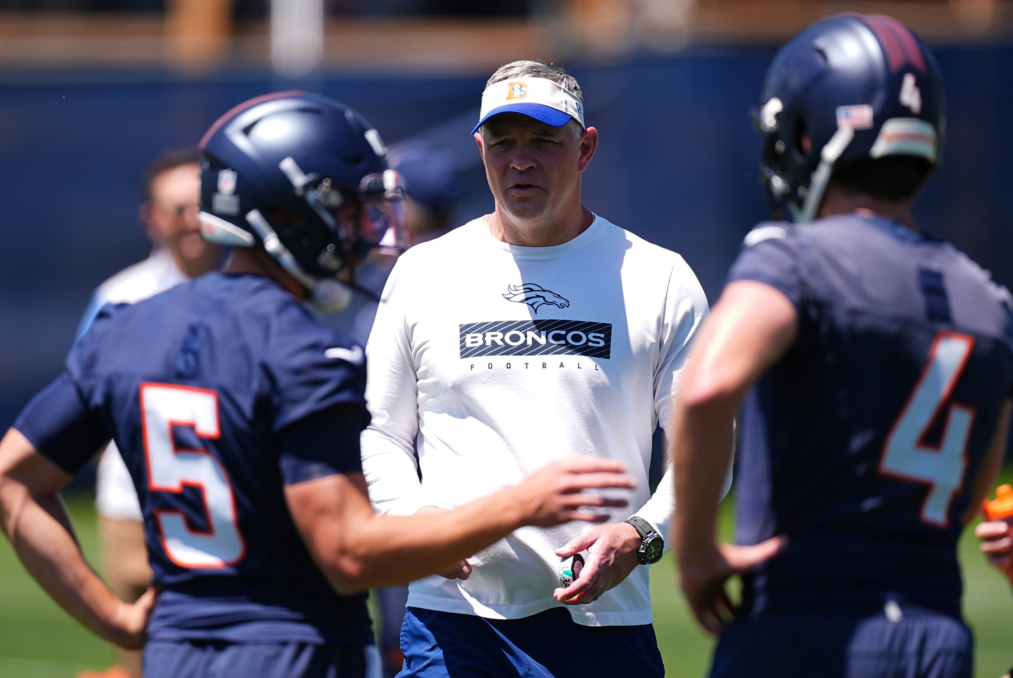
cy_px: 339
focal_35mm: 900
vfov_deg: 1.5
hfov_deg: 2.3
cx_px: 506
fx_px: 25347
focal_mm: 600
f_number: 4
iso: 200
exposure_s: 1/1250
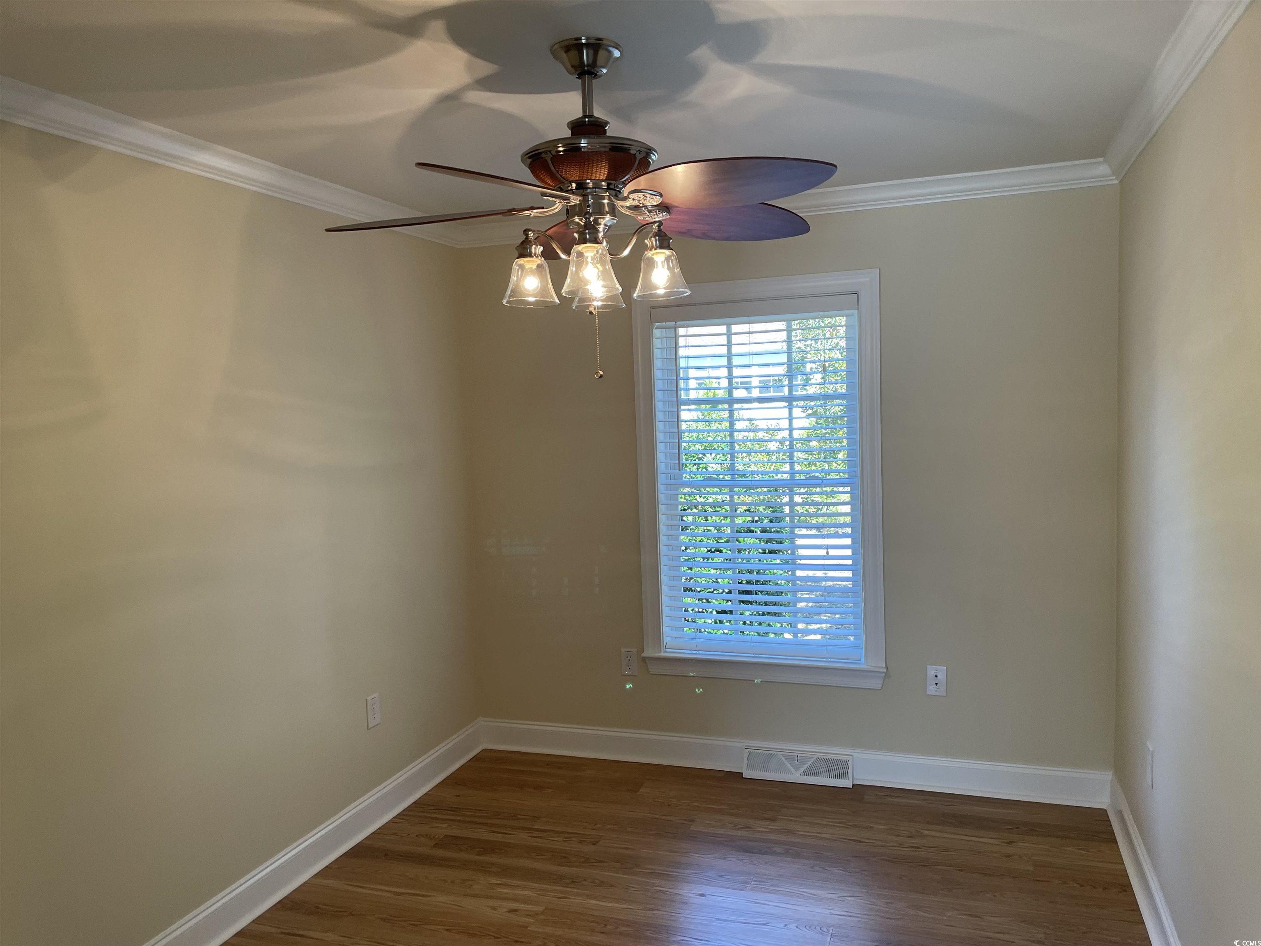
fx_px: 947
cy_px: 473
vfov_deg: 53.1
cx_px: 630
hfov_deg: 67.3
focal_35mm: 26
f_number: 1.6
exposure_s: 1/120
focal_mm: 4.2
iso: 64
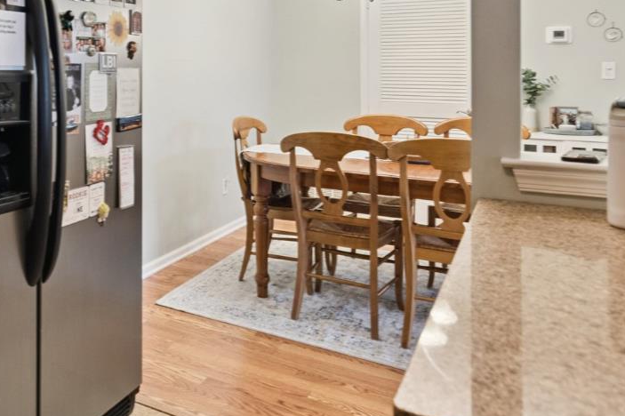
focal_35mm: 32
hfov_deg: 56.1
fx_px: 555
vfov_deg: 38.8
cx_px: 163
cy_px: 59
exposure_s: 1/25
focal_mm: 15
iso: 640
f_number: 7.1
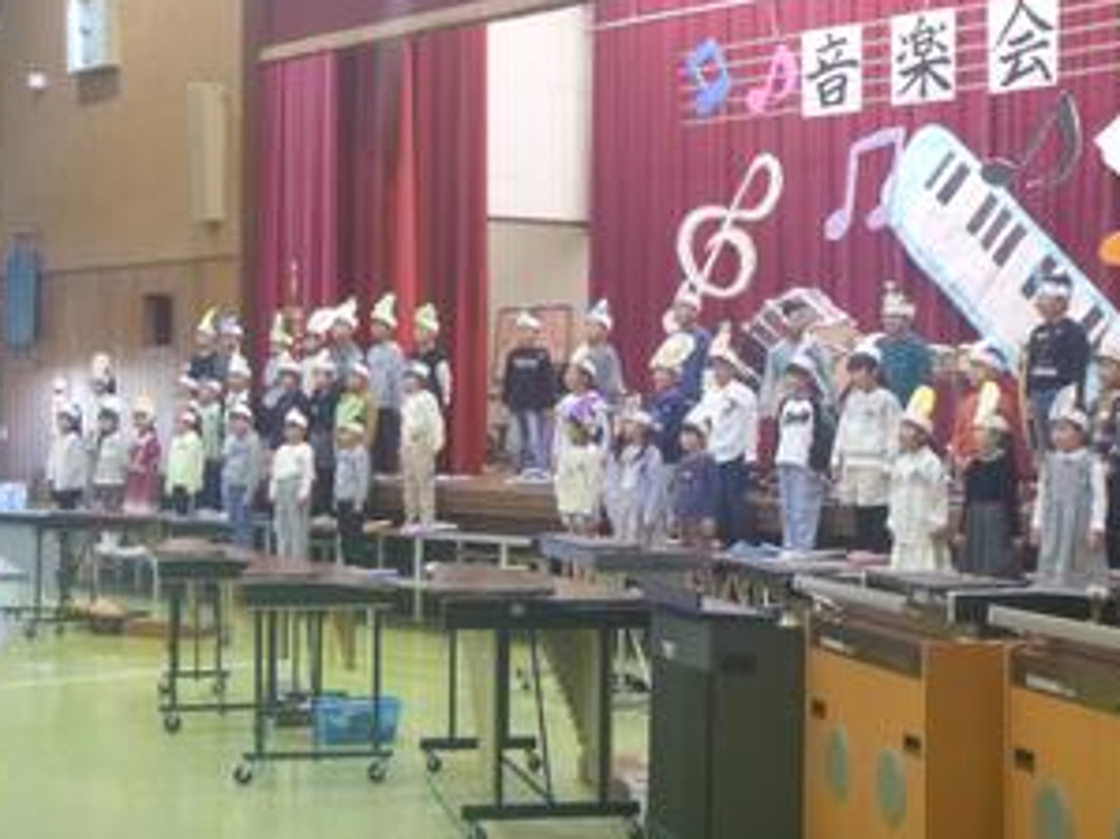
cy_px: 403
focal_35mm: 68
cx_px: 543
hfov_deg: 28.6
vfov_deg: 21.6
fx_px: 2199
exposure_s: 1/13
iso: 400
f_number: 5.1
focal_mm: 10.4
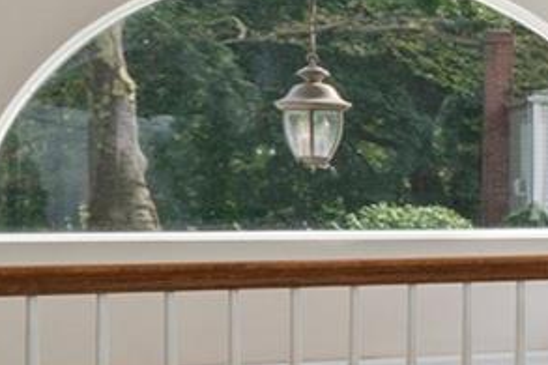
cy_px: 280
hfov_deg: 10.2
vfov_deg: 12.2
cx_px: 1803
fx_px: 1704
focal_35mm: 112
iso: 500
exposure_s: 1/10
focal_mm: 16
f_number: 5.6
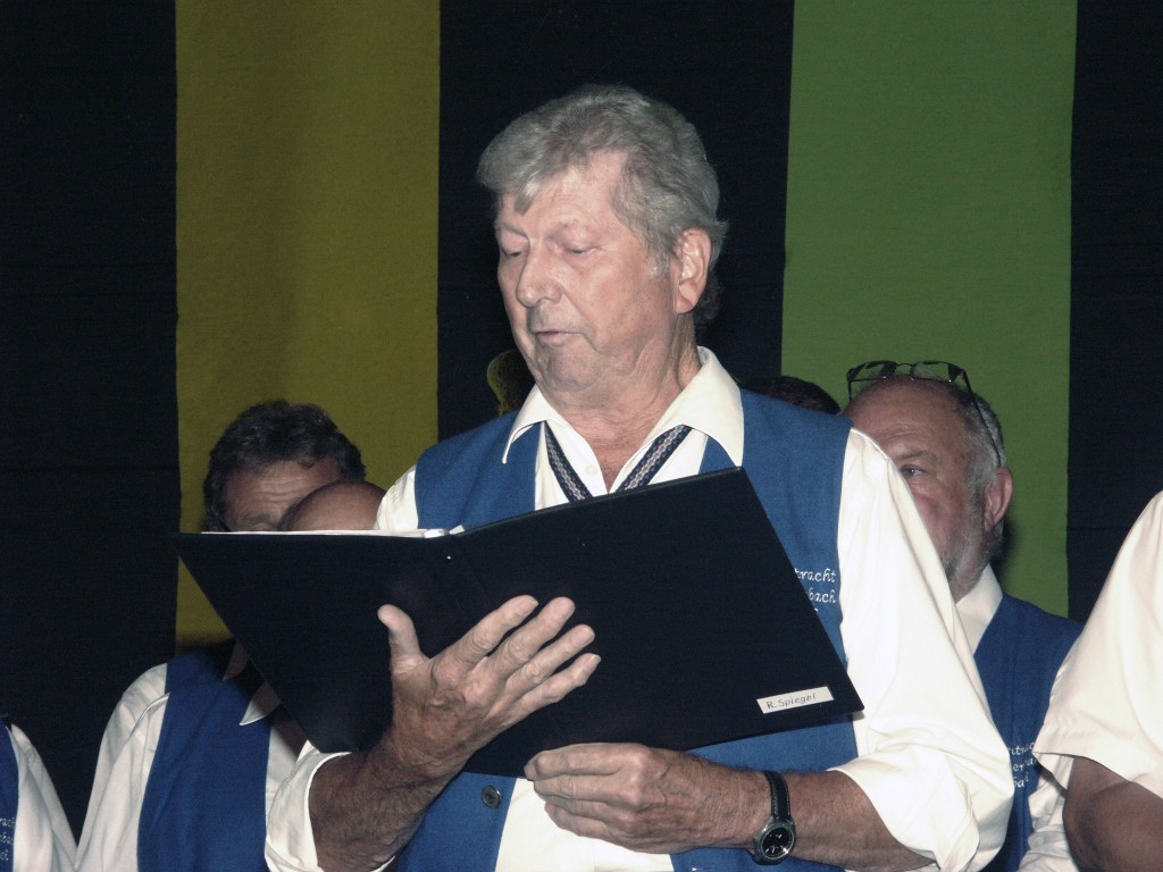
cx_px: 582
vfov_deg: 9.3
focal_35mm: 159
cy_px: 436
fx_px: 5342
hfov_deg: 12.4
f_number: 9
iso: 100
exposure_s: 1/160
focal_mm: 40.65
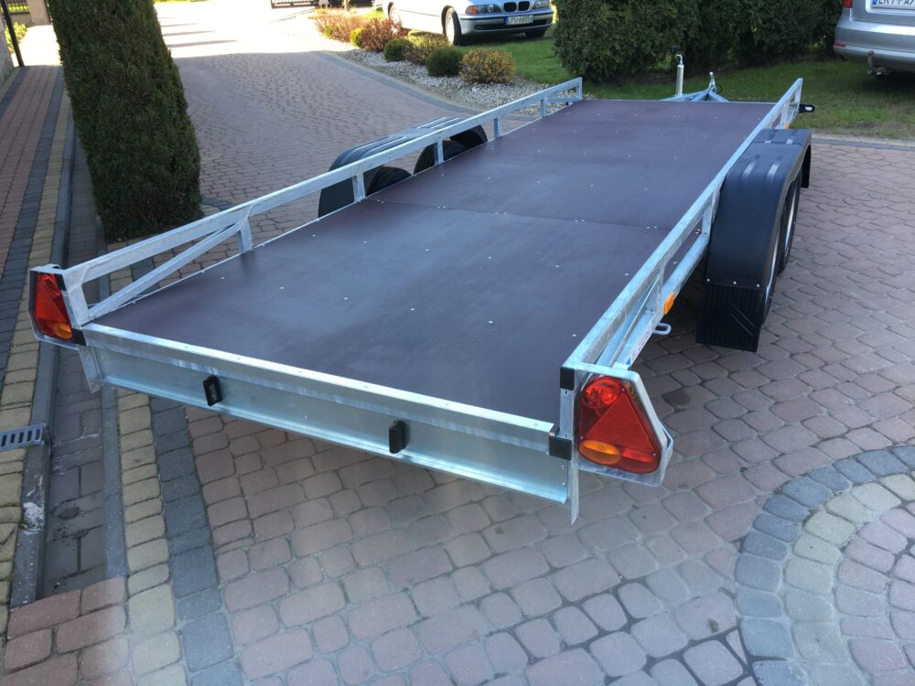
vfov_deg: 48.2
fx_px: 767
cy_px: 343
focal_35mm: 29
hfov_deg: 61.7
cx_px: 458
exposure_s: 1/153
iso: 25
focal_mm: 4.15
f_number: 2.2
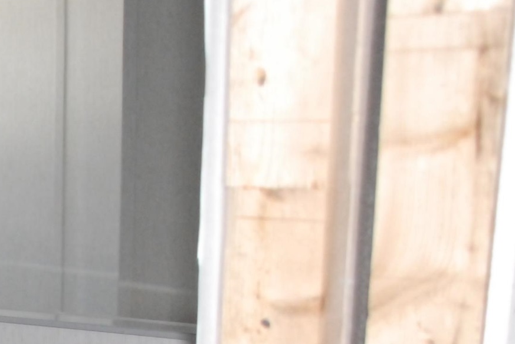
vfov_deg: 13.3
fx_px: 1360
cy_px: 565
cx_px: -252
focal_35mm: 95
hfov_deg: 18.9
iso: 1600
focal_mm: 18
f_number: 4.5
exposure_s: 1/125
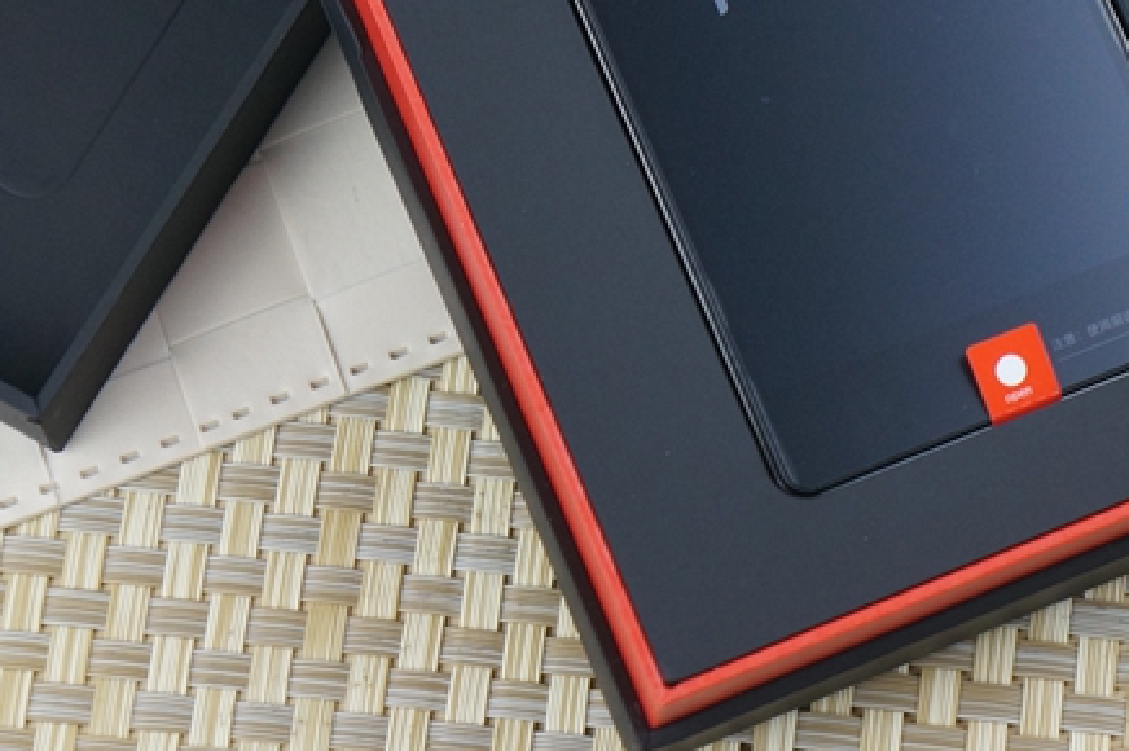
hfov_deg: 11.7
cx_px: 725
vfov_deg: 7.7
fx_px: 5515
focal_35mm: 176
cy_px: -41
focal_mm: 50
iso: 400
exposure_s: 1/60
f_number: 5
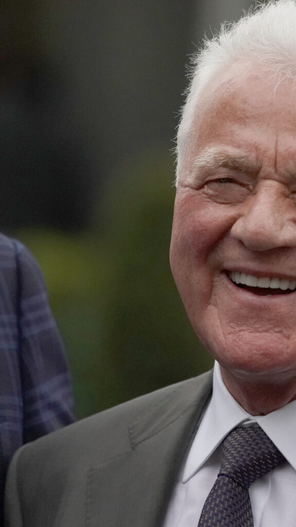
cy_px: 263
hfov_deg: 2.4
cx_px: 272
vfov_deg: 4.3
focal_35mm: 501
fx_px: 6993
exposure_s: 1/1250
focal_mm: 318
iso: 6400
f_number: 5.6
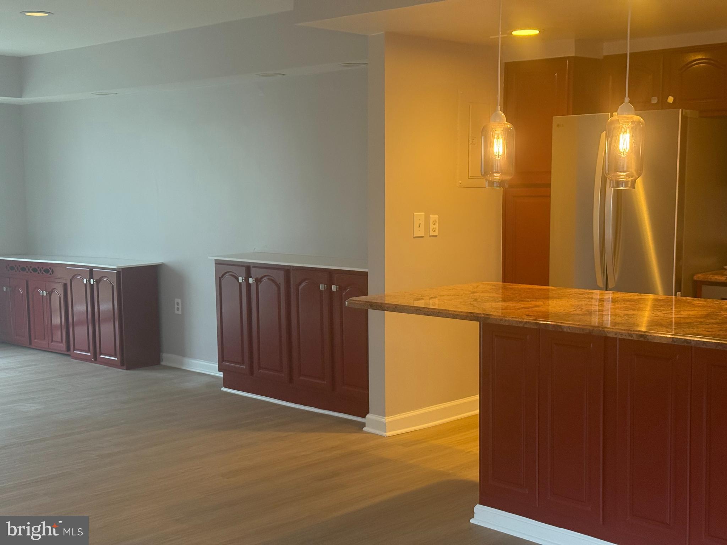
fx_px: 1008
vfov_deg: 30.3
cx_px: 364
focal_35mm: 48
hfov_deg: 39.7
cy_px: 272
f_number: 1.78
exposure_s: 1/60
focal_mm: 6.76
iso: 200
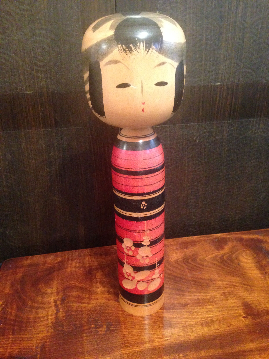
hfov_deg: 42.9
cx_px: 134
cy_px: 180
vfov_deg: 55.4
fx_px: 342
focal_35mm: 33
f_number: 2.4
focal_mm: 4.12
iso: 500
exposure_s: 1/17
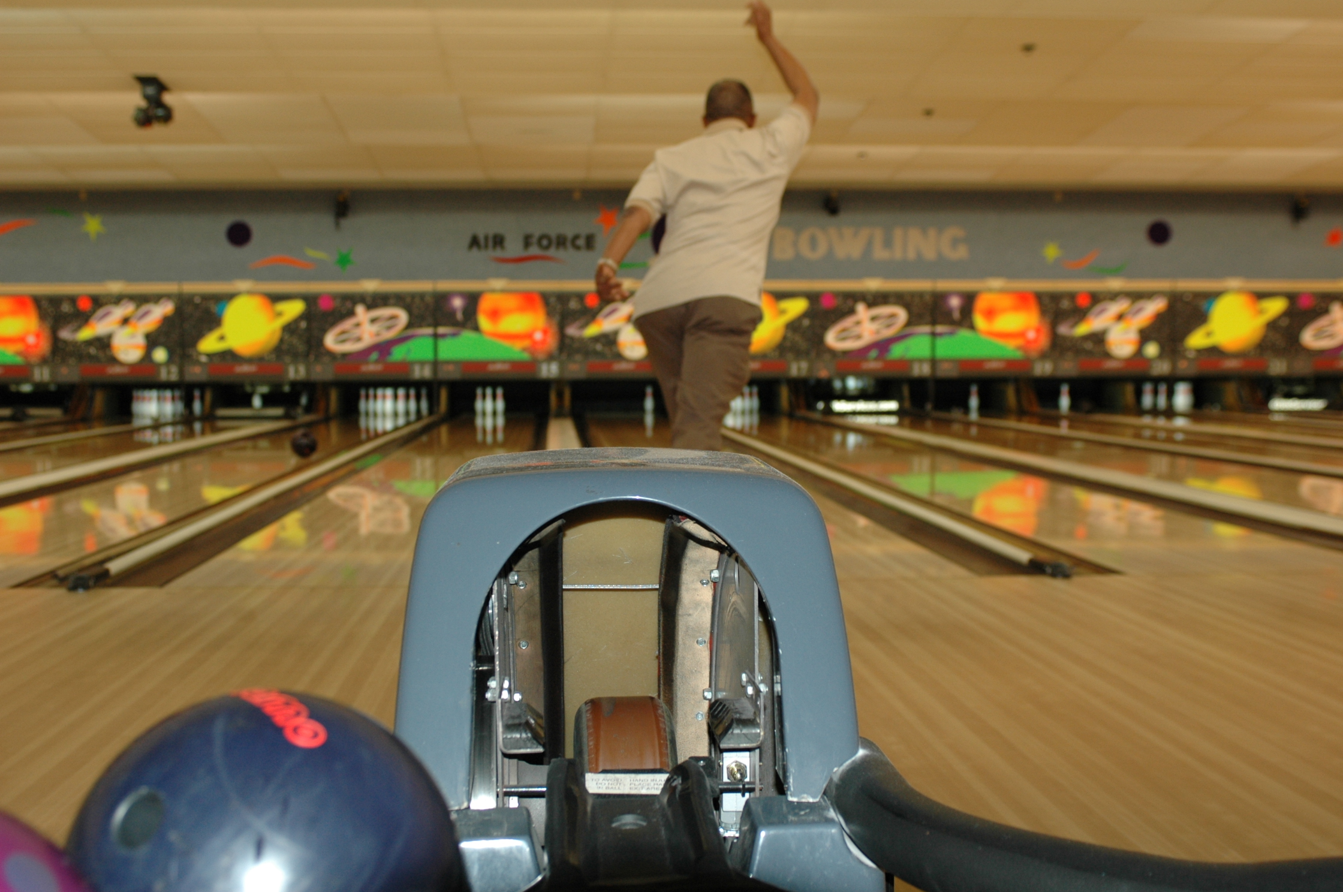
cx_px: 672
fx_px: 1565
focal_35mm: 42
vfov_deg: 31.8
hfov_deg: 46.4
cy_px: 446
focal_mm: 28
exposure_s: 1/60
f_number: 3.5
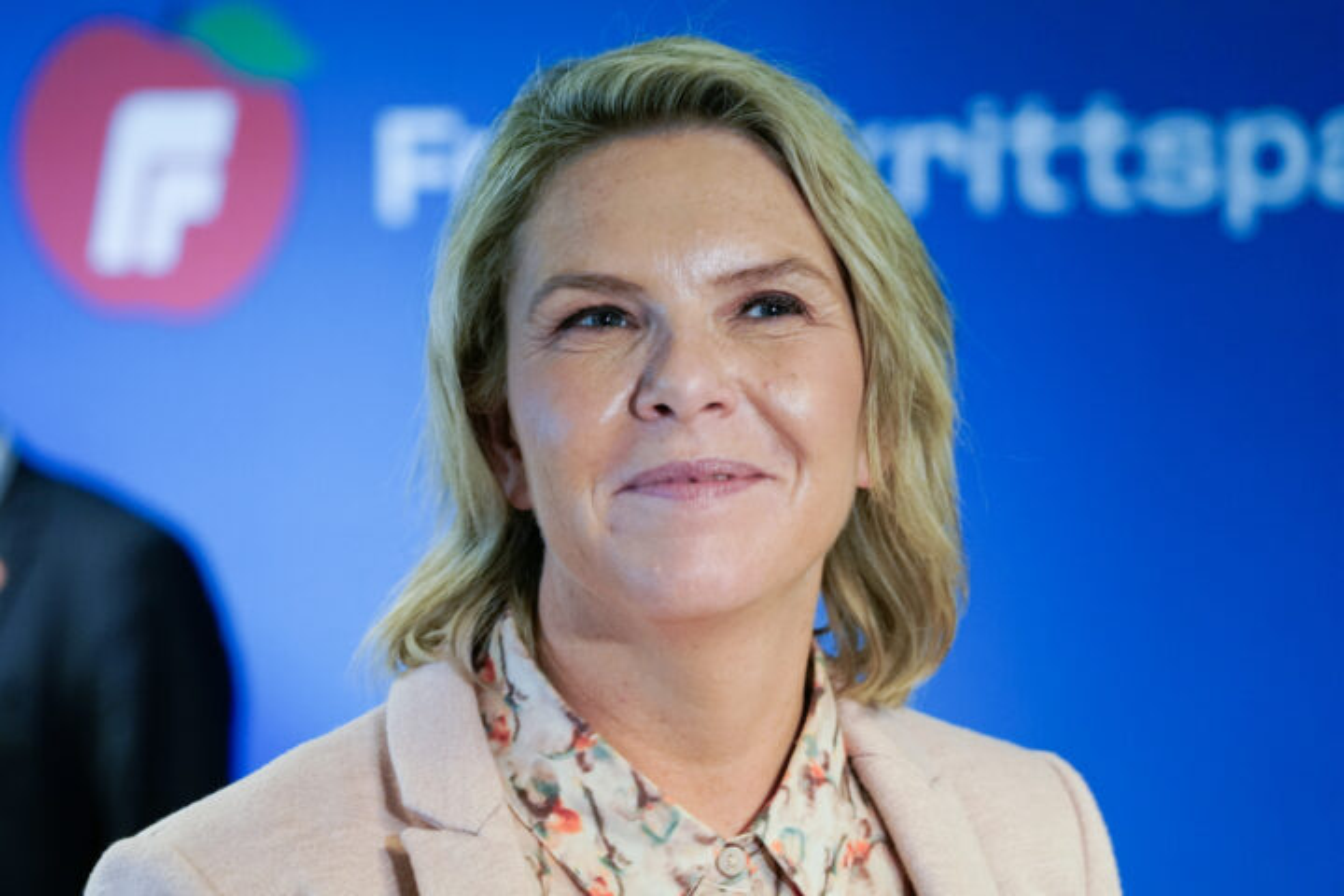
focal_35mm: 105
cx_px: 672
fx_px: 3920
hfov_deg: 19.5
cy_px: 448
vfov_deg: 13.0
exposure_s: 1/160
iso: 4000
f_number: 4
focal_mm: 105
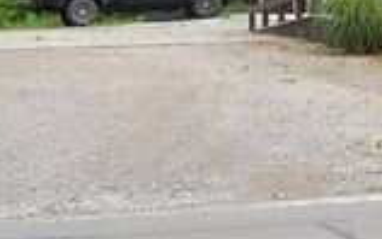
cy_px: -177
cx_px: 389
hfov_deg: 16.4
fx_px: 1292
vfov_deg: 10.1
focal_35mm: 124
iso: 125
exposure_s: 1/250
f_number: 3.6
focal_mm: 6.8
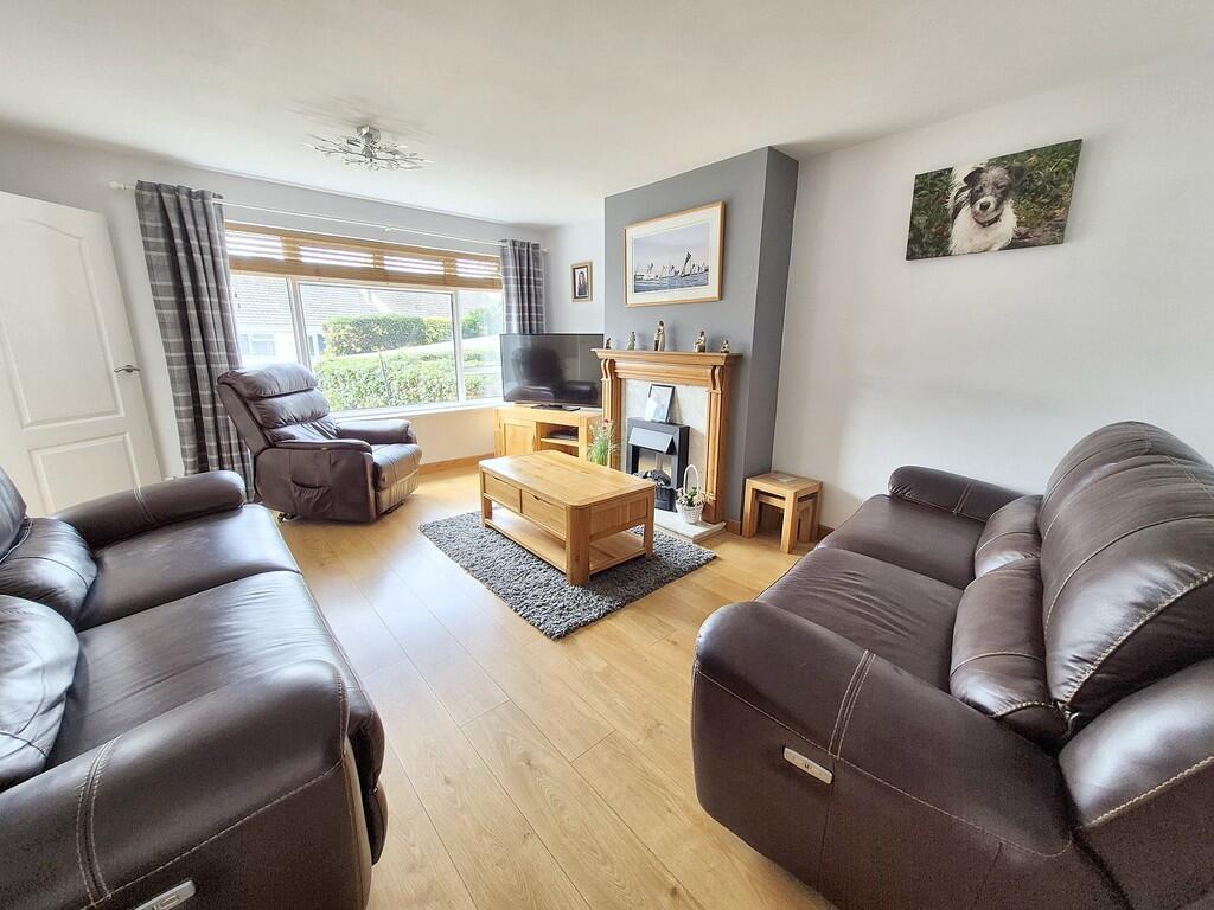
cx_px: 607
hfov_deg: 106.2
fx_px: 456
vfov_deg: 89.9
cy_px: 455
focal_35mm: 13
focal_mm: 1.7
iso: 50
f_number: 2.2
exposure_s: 1/50
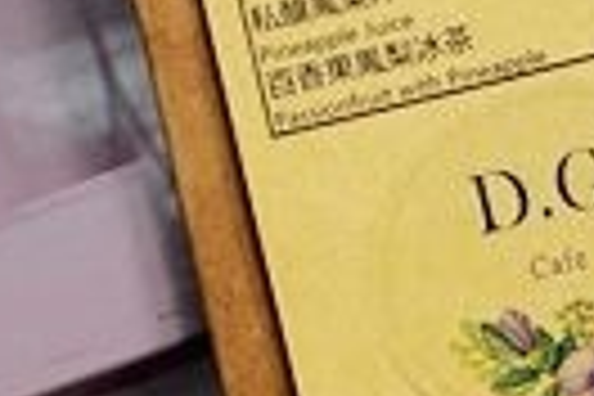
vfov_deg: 10.2
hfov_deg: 14.8
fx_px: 2194
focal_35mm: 133
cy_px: 371
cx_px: 756
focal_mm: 9.91
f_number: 4
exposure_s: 1/125
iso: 125
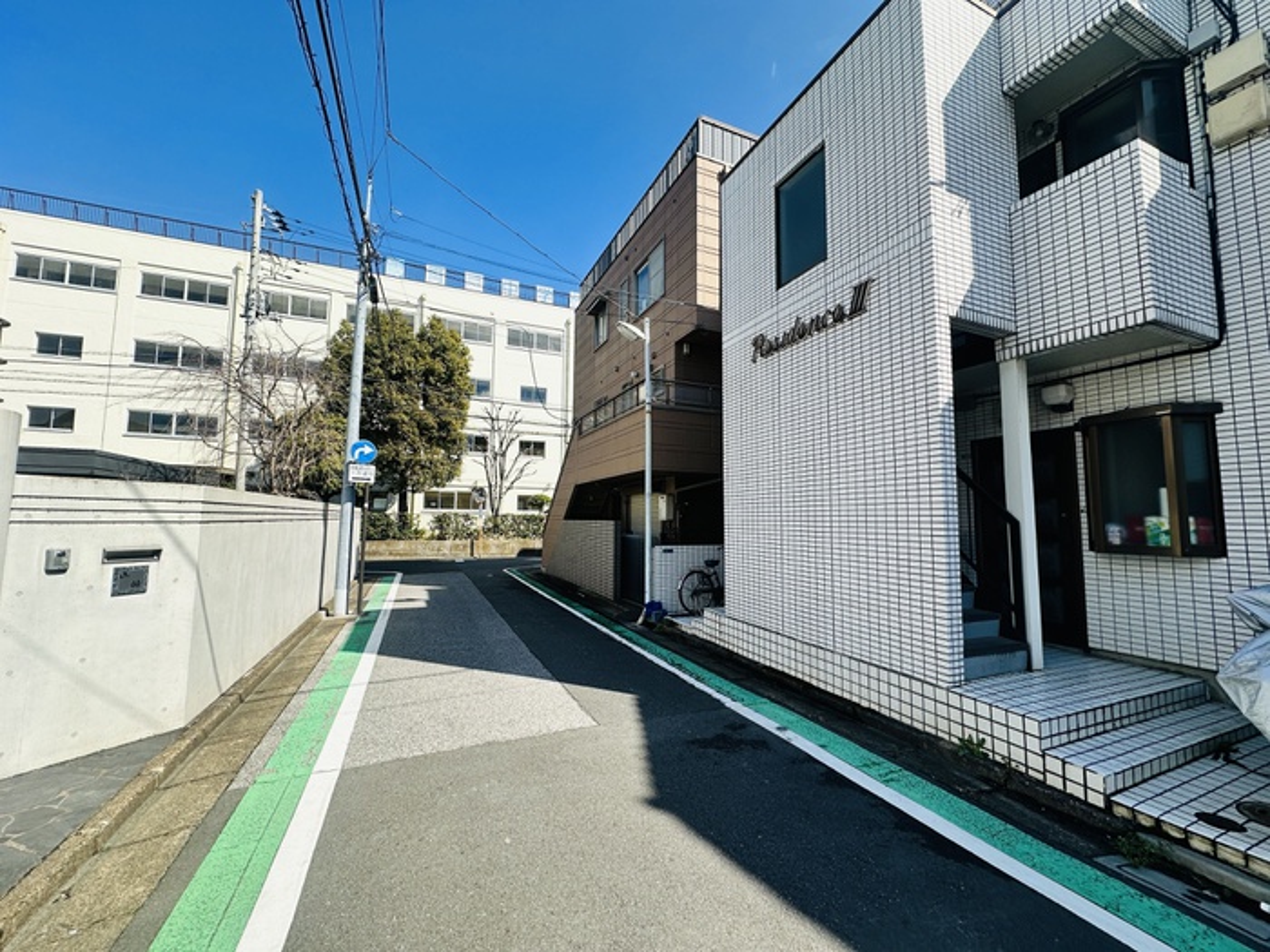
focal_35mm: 14
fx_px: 514
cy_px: 476
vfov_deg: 85.7
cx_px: 635
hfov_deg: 102.1
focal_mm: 2.22
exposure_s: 1/1304
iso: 40
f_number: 2.2
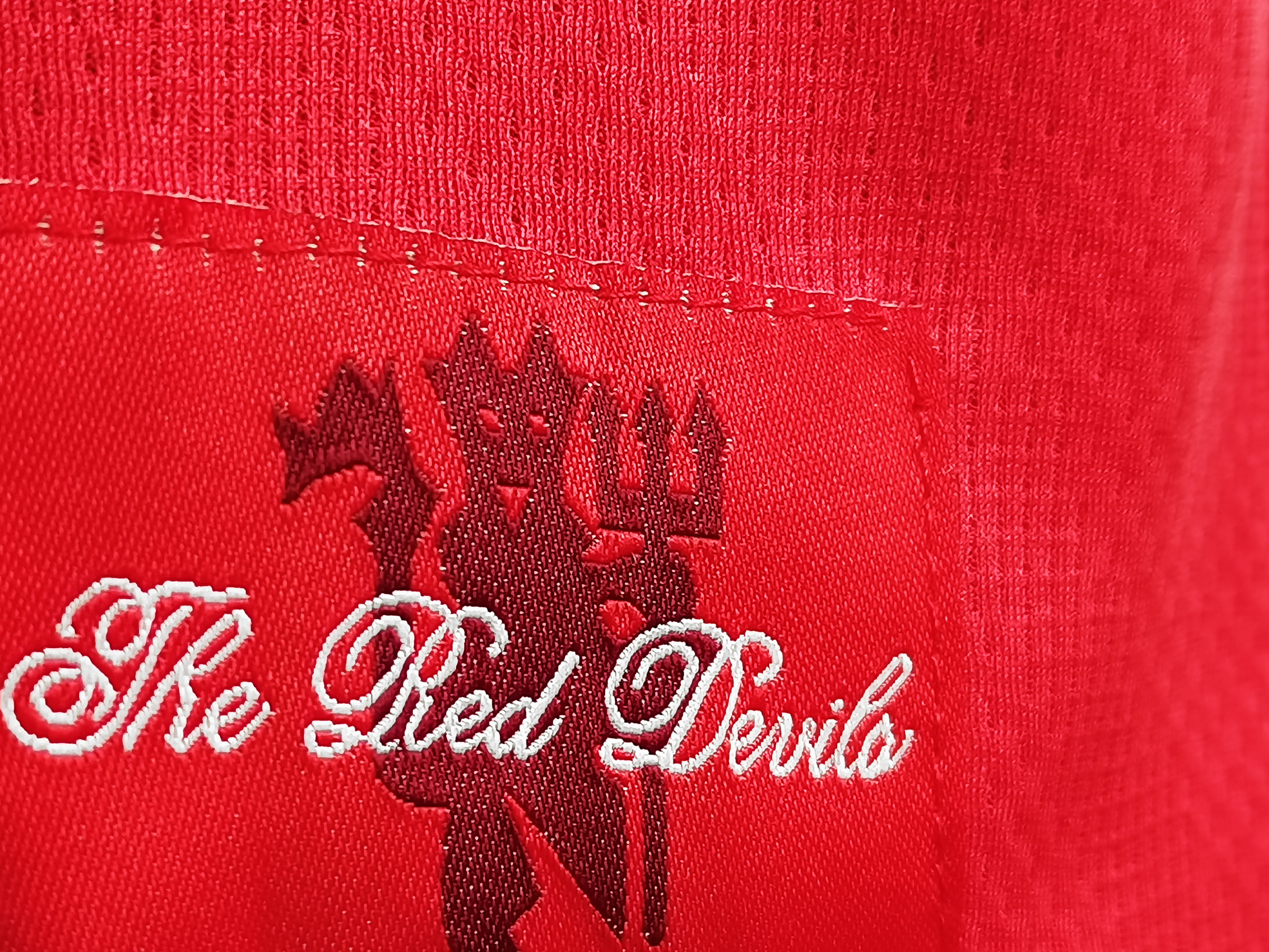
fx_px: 3006
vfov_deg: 18.0
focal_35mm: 82
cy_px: 549
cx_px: 475
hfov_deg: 23.8
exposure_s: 1/50
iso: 250
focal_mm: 5.58
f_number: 1.8
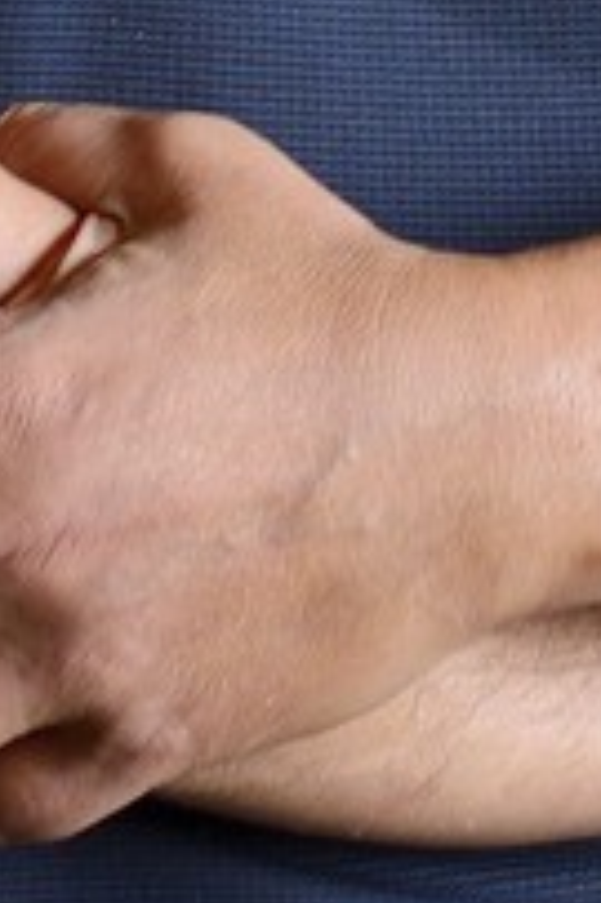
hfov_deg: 3.6
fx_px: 9481
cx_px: 1068
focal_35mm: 378
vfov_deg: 5.3
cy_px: -1228
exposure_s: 1/40
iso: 800
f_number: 4
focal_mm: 48
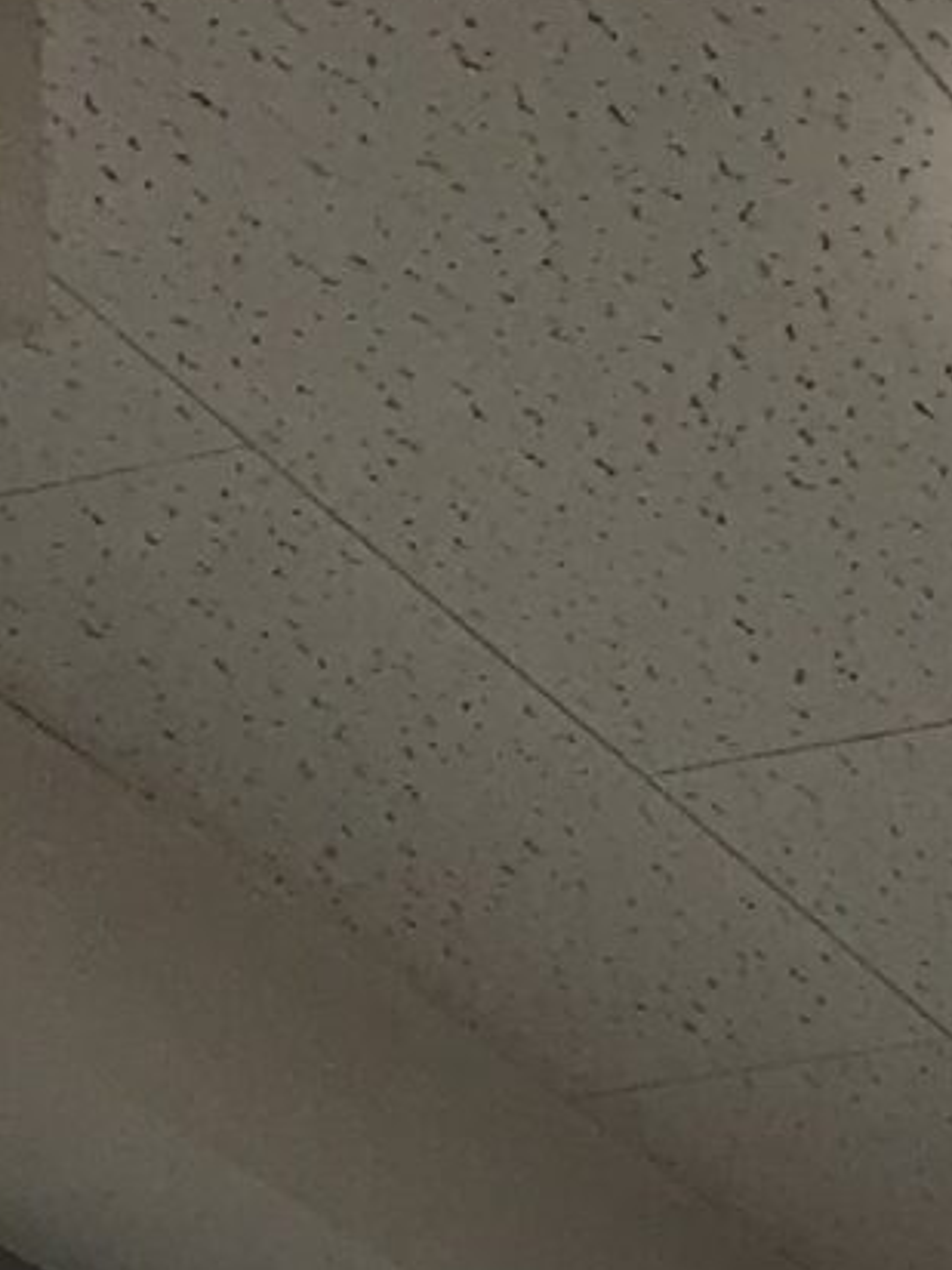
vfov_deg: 9.4
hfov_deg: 8.5
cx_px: 983
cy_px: 3554
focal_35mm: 174
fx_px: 6380
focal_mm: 3.99
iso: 20
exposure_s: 1/660
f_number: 1.8
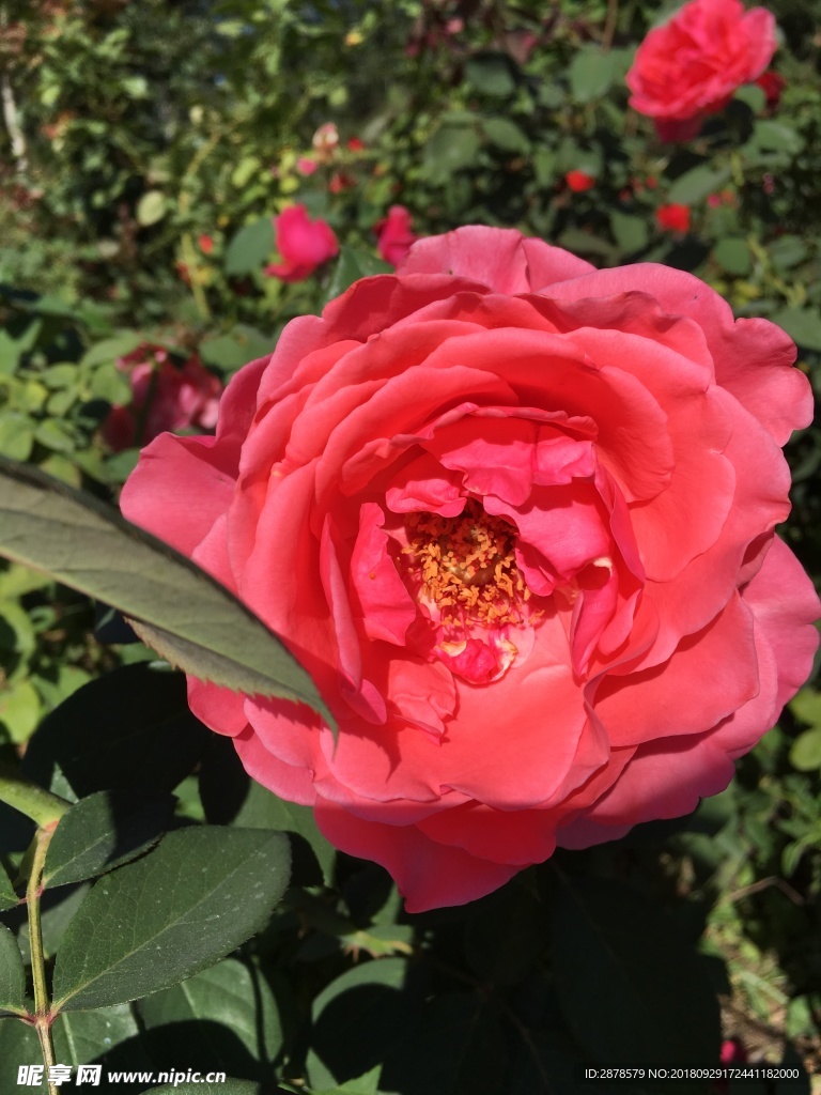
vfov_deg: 61.7
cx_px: 410
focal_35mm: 29
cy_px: 548
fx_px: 917
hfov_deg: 48.2
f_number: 2.2
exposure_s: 1/1832
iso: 25
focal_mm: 4.15
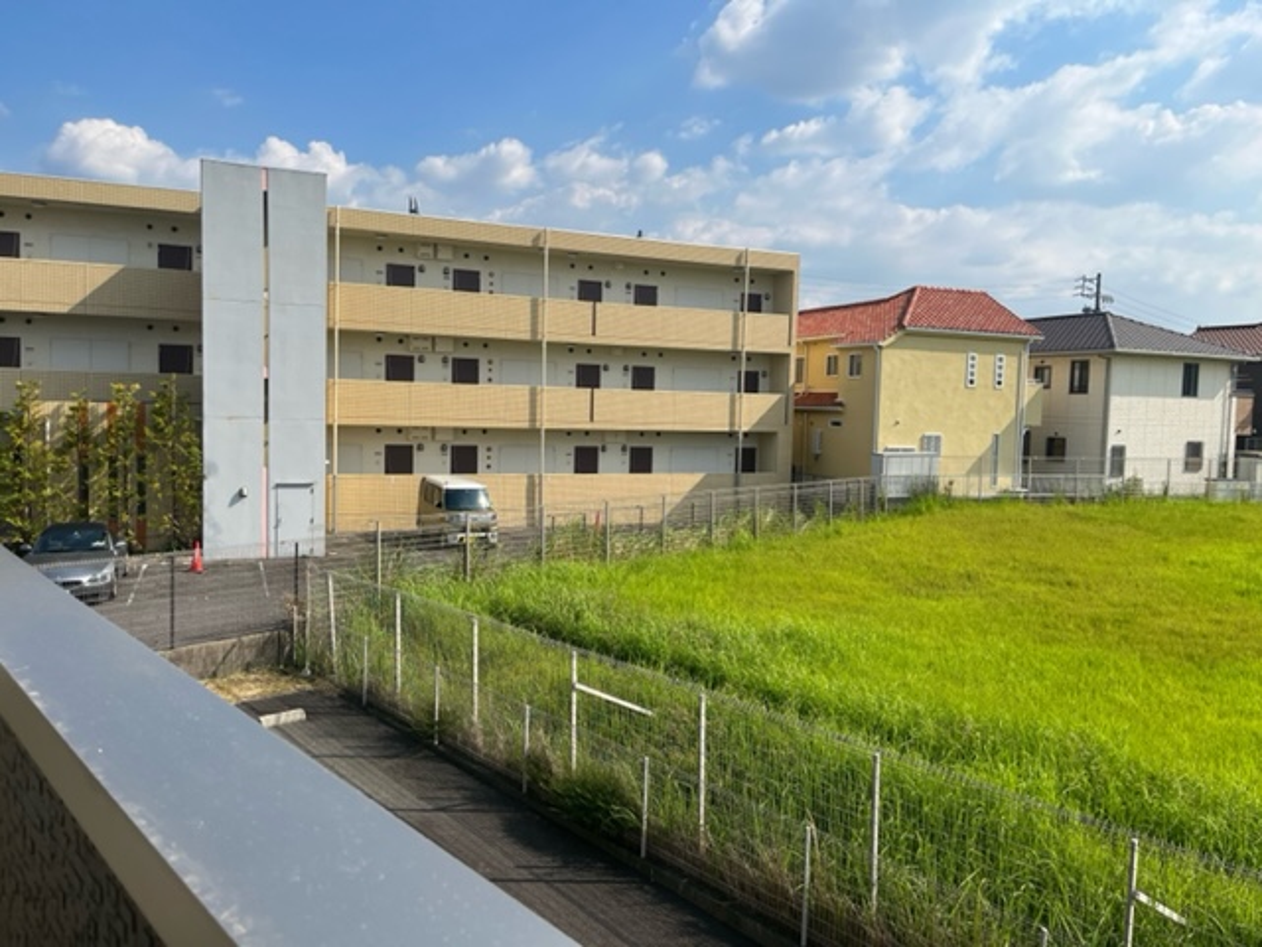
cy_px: 474
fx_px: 948
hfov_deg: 67.3
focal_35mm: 26
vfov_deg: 53.1
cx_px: 631
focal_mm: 5.1
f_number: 1.6
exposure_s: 1/4651
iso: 50
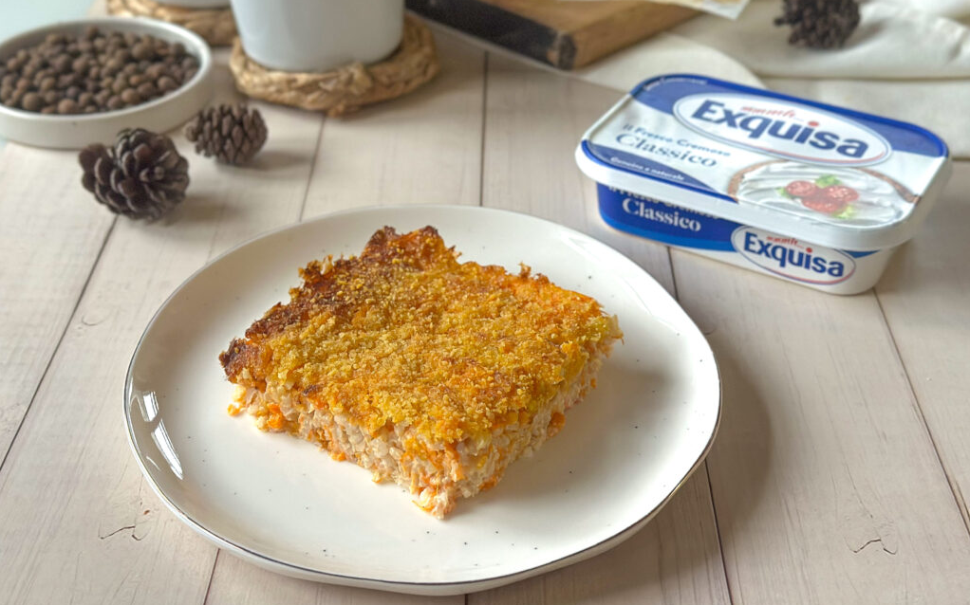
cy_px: 269
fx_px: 1348
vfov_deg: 25.3
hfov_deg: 39.6
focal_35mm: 51
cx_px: 485
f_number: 1.8
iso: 400
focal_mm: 6.86
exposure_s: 1/50
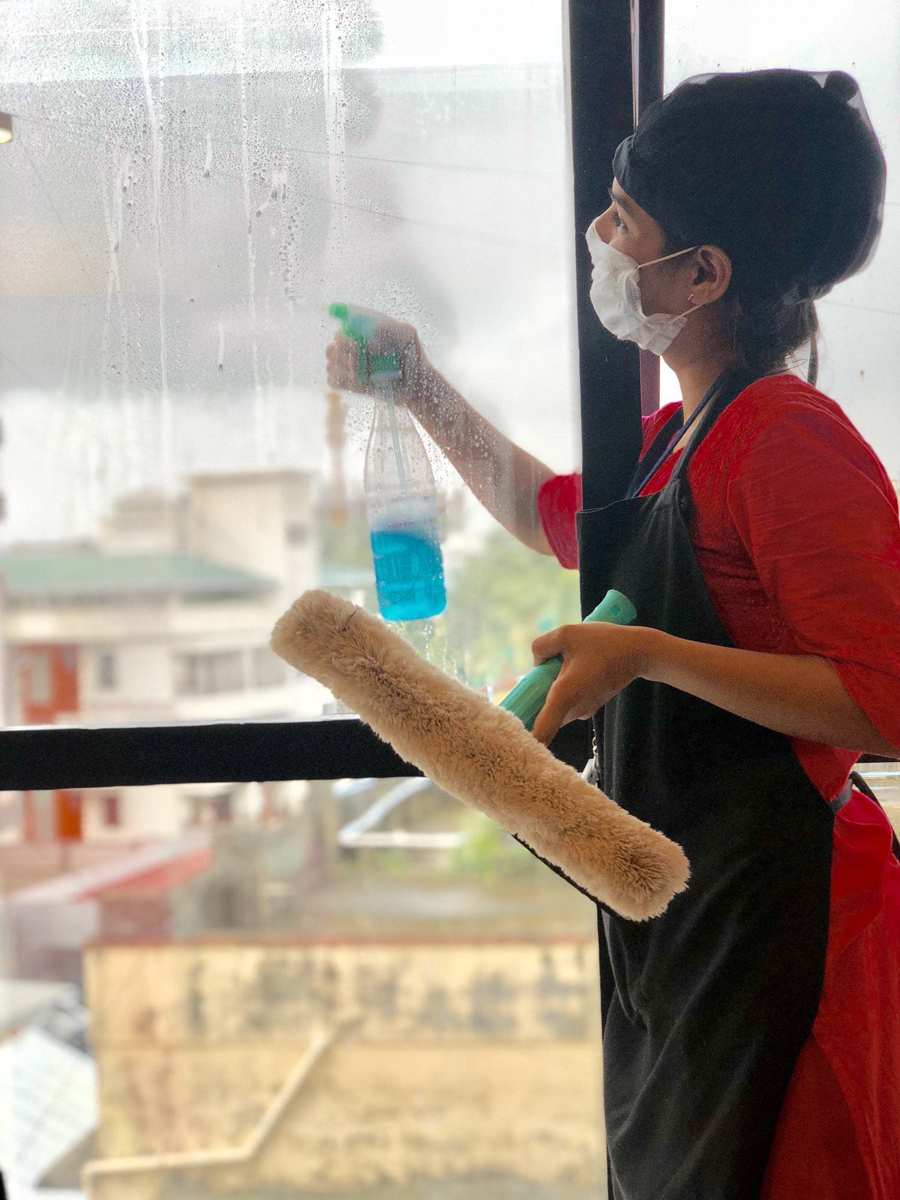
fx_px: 1803
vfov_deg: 36.8
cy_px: 600
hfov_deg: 28.0
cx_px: 450
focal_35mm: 52
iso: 20
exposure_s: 1/100
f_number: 2.4
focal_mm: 6
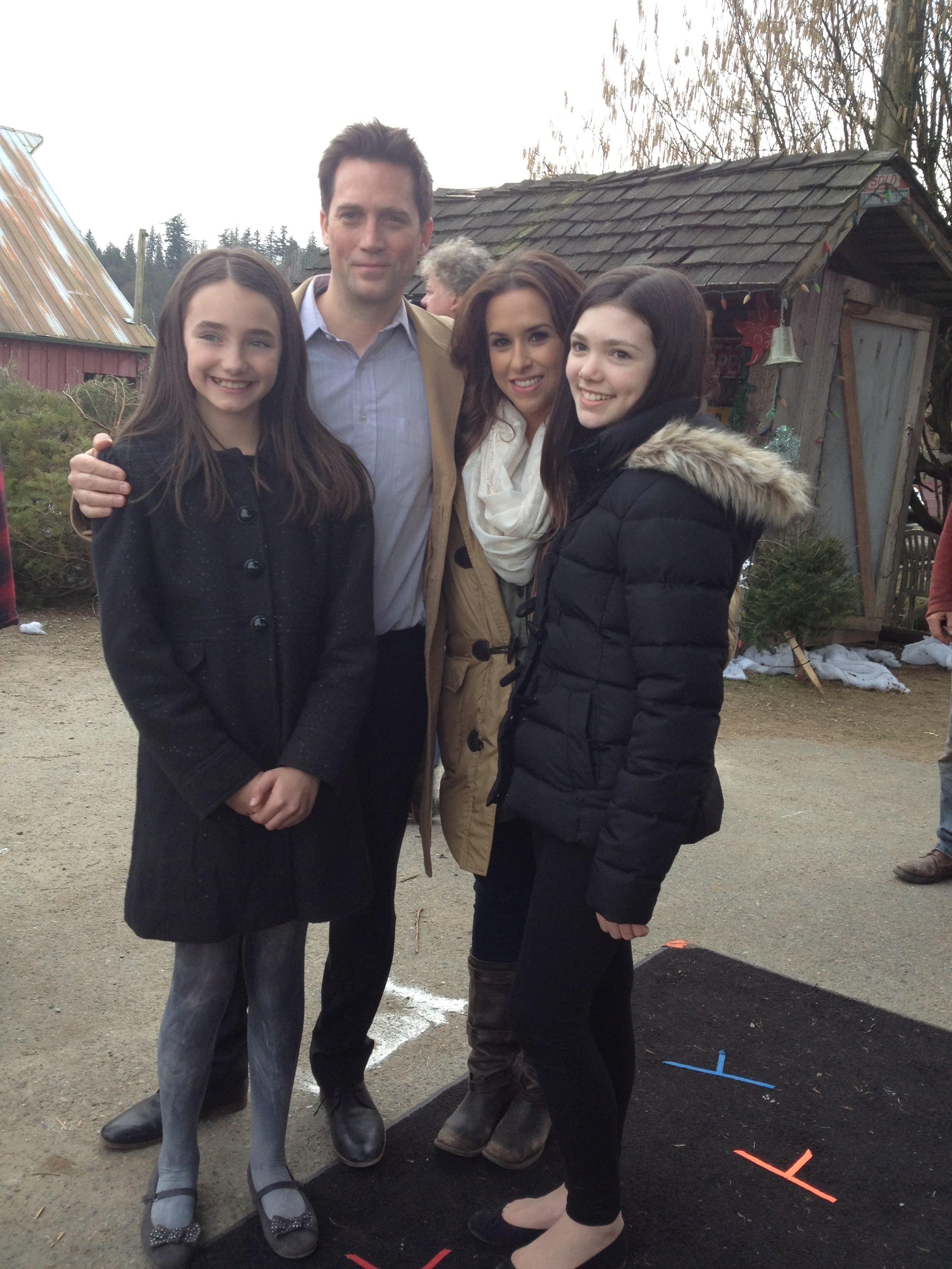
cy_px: 634
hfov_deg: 40.7
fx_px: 1283
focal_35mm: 35
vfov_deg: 52.6
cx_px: 476
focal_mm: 4.28
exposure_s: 1/120
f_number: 2.4
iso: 80
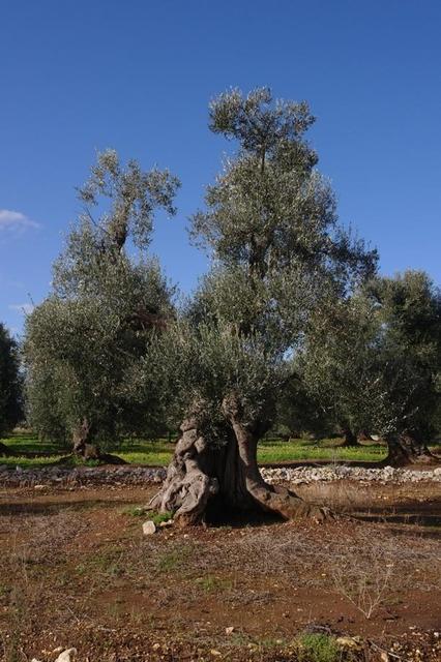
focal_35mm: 33
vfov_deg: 57.2
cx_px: 220
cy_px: 331
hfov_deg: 39.9
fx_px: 607
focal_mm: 22
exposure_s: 1/250
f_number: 6.3
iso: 100
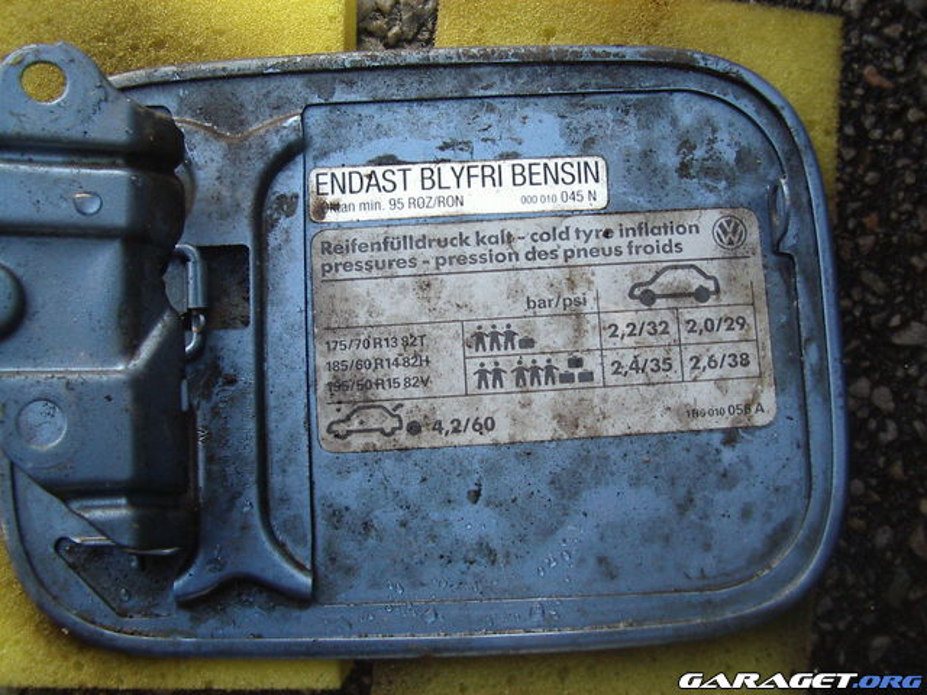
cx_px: 464
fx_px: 1018
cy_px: 348
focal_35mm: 38
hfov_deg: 49.0
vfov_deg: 37.7
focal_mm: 5.8
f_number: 2.6
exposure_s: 1/100
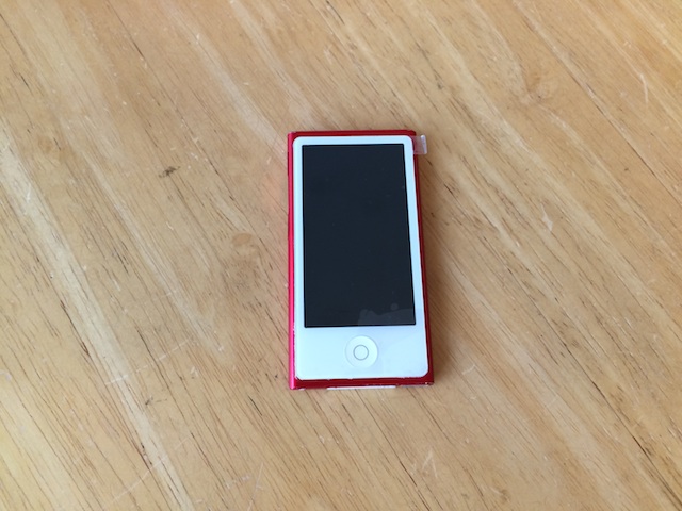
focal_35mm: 29
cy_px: 256
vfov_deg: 48.2
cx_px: 341
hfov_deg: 61.7
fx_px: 571
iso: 32
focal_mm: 4.15
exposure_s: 1/30
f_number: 2.2
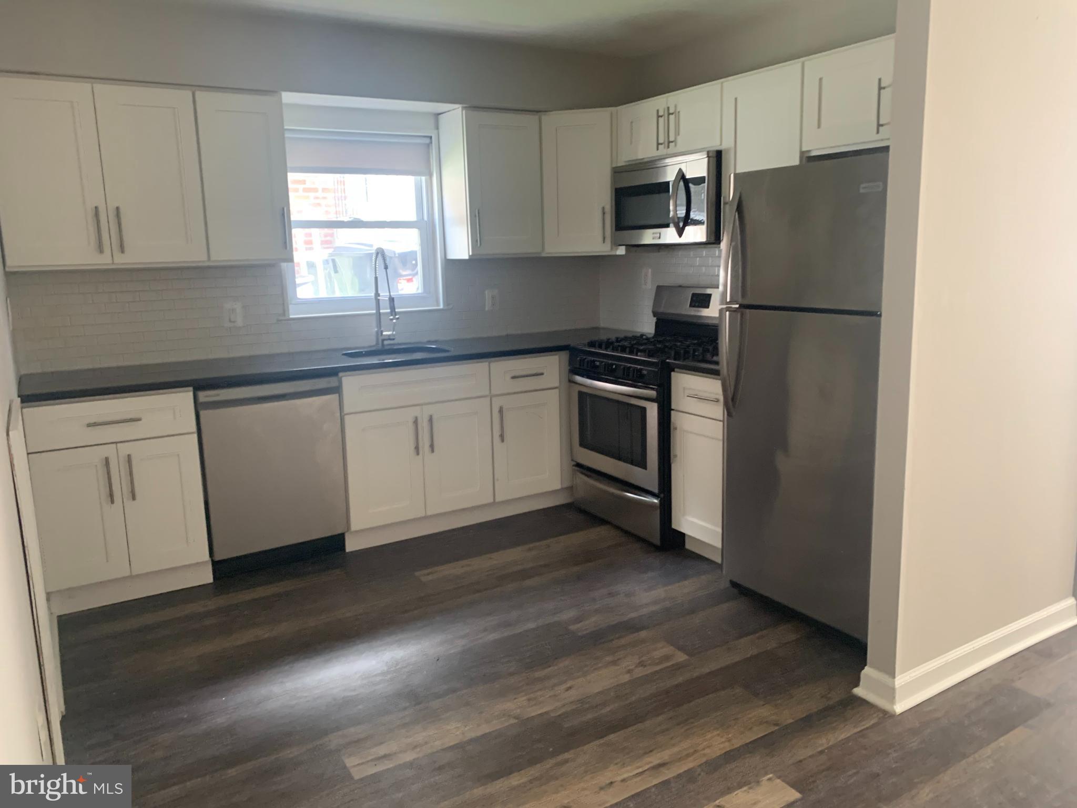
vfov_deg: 53.1
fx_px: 809
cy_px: 404
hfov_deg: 67.3
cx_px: 538
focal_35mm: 26
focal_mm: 4.25
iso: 250
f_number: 1.8
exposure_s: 1/60
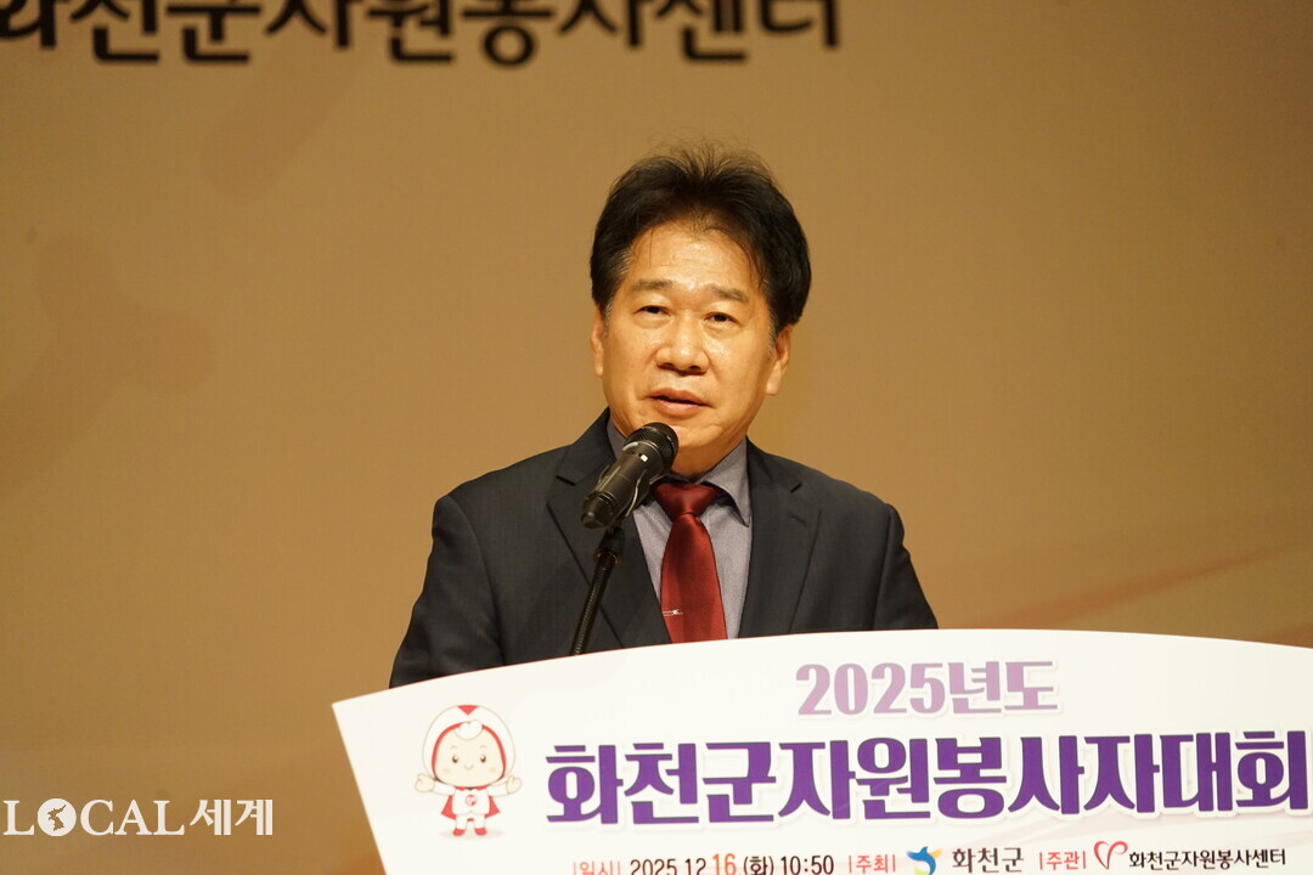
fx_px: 8388
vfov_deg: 6.0
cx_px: 656
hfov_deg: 9.0
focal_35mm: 230
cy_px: 438
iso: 2000
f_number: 6.3
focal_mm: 230
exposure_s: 1/80
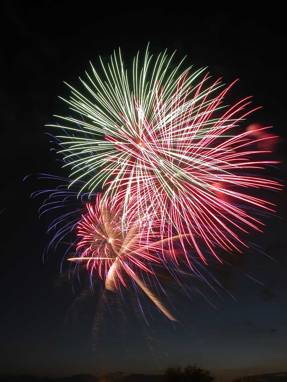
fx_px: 387
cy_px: 191
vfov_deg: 52.6
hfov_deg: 40.7
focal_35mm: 35
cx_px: 144
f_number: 7.1
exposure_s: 9.04
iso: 100
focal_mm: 8.9
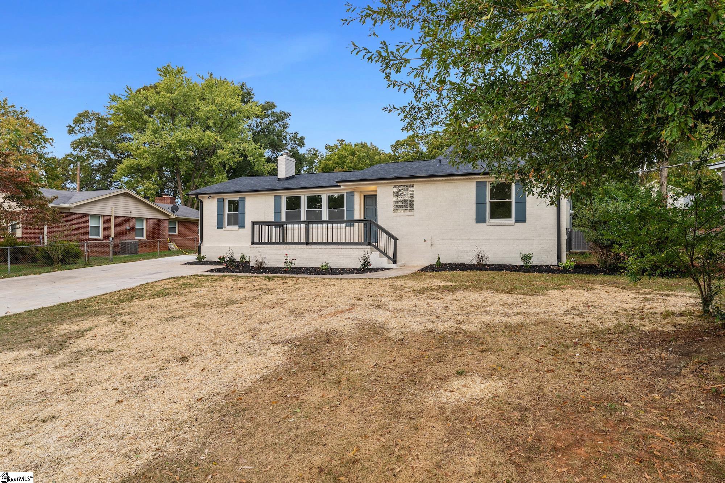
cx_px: 362
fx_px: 441
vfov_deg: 57.4
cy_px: 242
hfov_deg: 78.8
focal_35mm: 22
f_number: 6.3
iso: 100
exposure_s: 1/60
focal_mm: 21.9
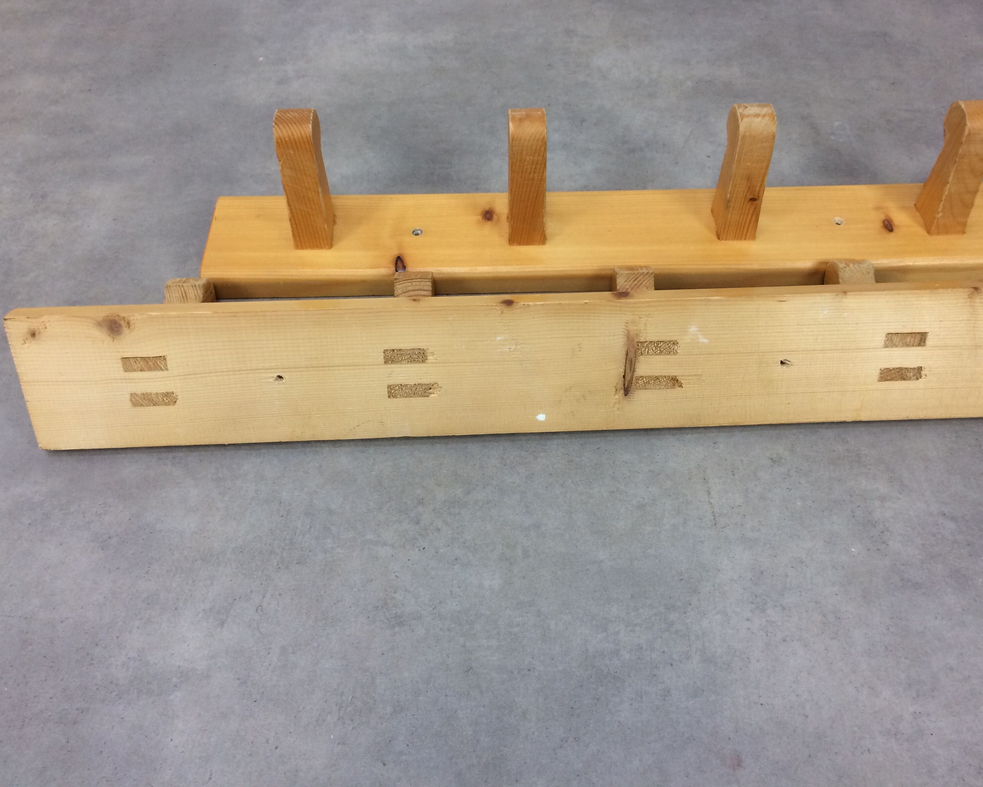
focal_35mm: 31
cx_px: 529
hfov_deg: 57.1
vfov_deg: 47.1
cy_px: 385
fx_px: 902
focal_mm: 4.15
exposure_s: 1/33
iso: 50
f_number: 2.2
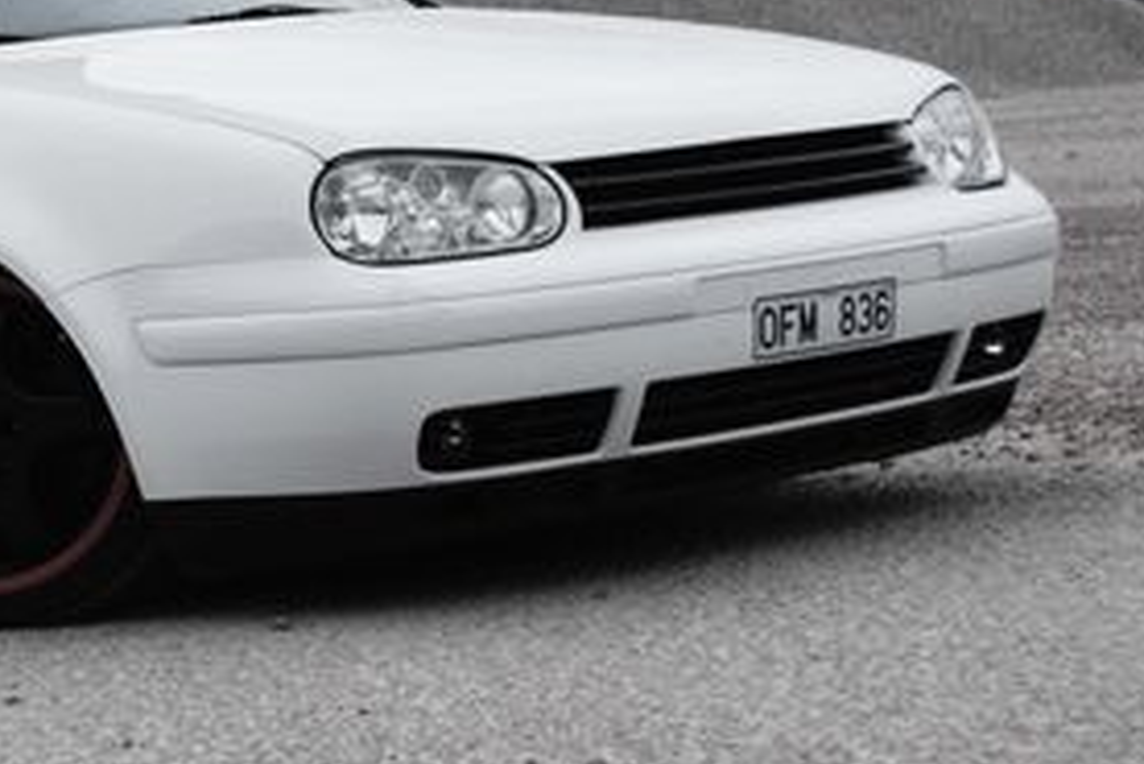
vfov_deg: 14.1
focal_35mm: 97
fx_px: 3084
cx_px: -87
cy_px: 289
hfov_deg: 20.1
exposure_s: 1/125
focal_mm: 28
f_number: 5.6
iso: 100
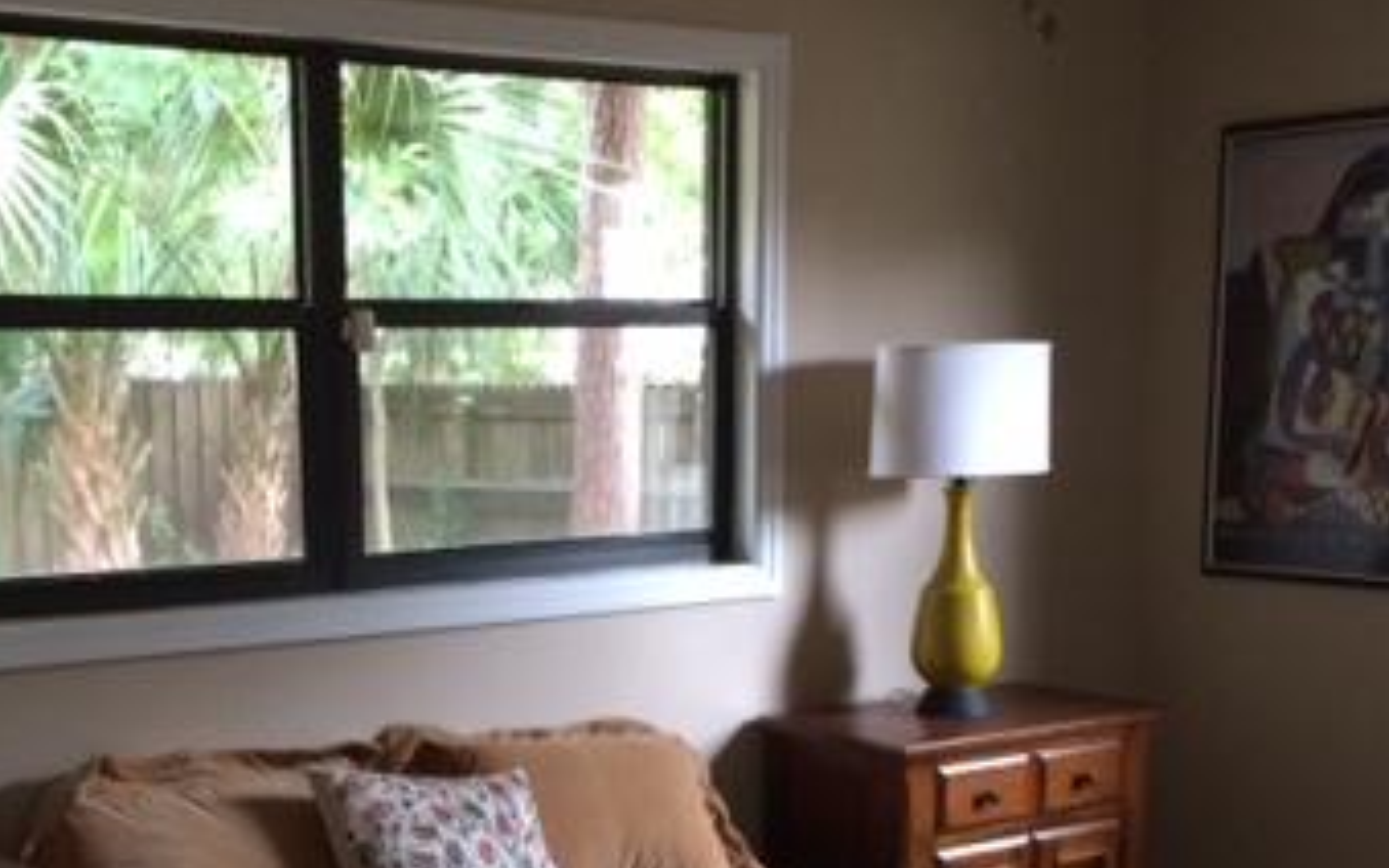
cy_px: 753
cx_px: 545
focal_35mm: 58
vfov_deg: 21.9
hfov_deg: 35.0
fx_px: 2196
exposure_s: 1/30
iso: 160
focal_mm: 4.15
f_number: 2.2
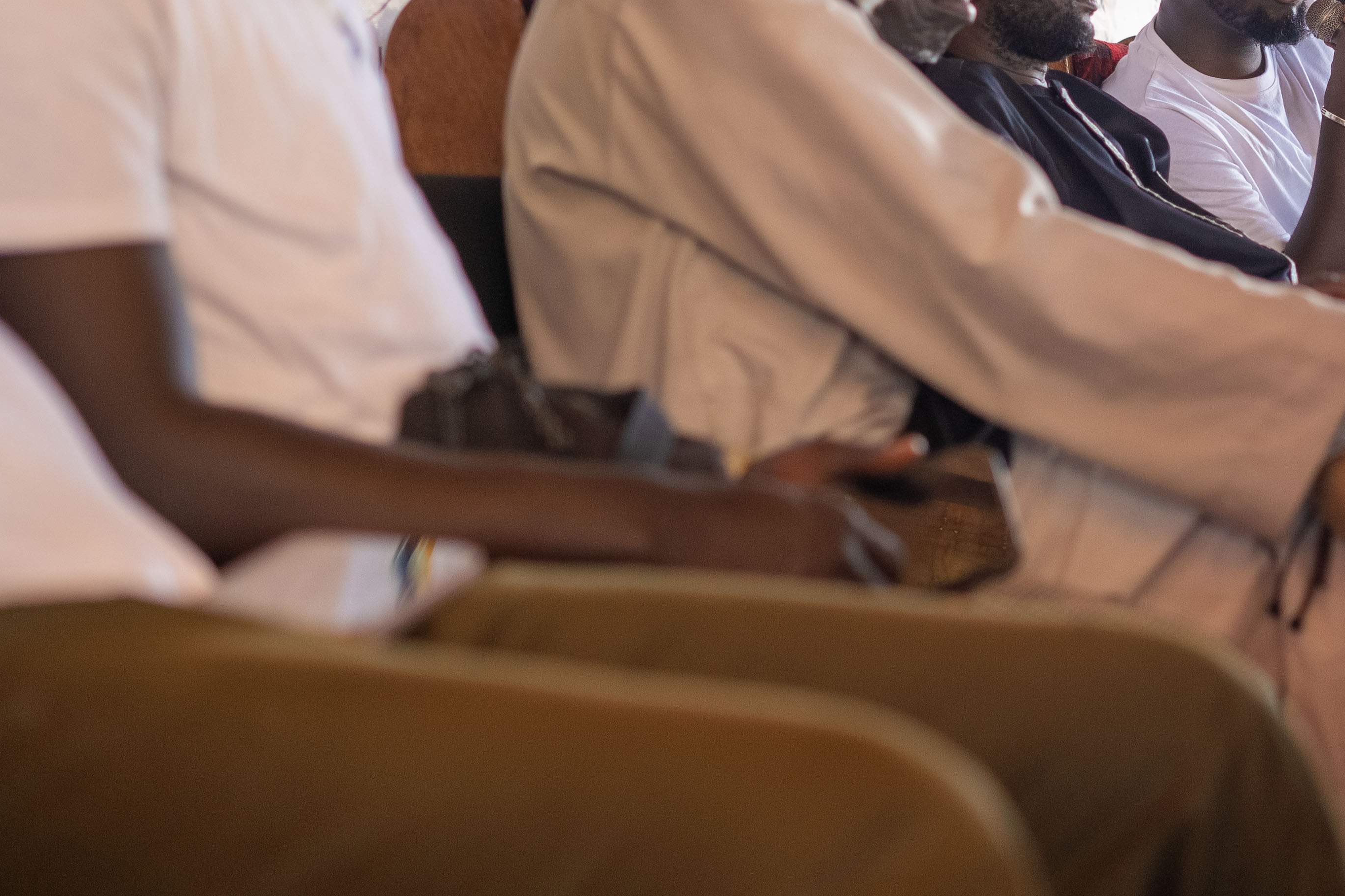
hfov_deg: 18.2
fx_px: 4109
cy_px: -9
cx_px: 1305
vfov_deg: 12.3
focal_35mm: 110
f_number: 2.5
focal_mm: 50
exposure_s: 1/200
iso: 1000
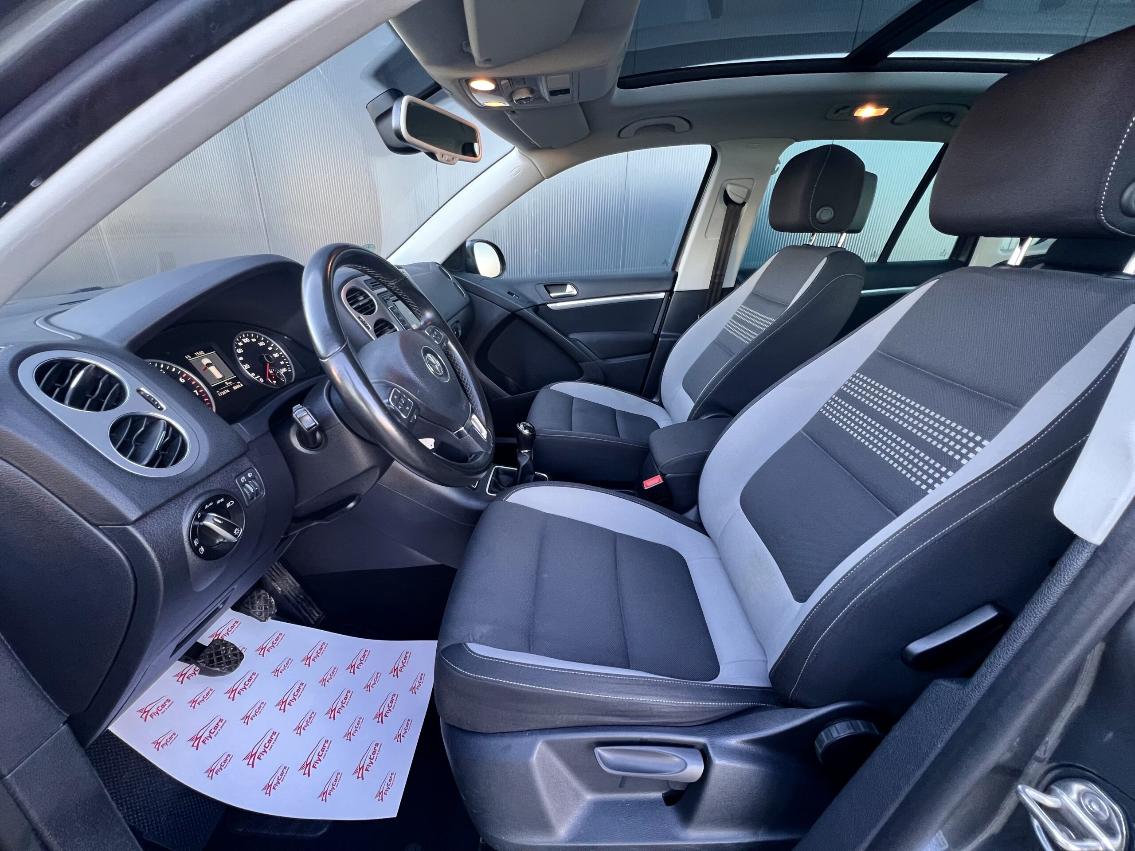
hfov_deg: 106.2
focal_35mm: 13
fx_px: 426
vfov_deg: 89.9
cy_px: 426
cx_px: 568
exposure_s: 1/50
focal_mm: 1.57
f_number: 1.8
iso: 160
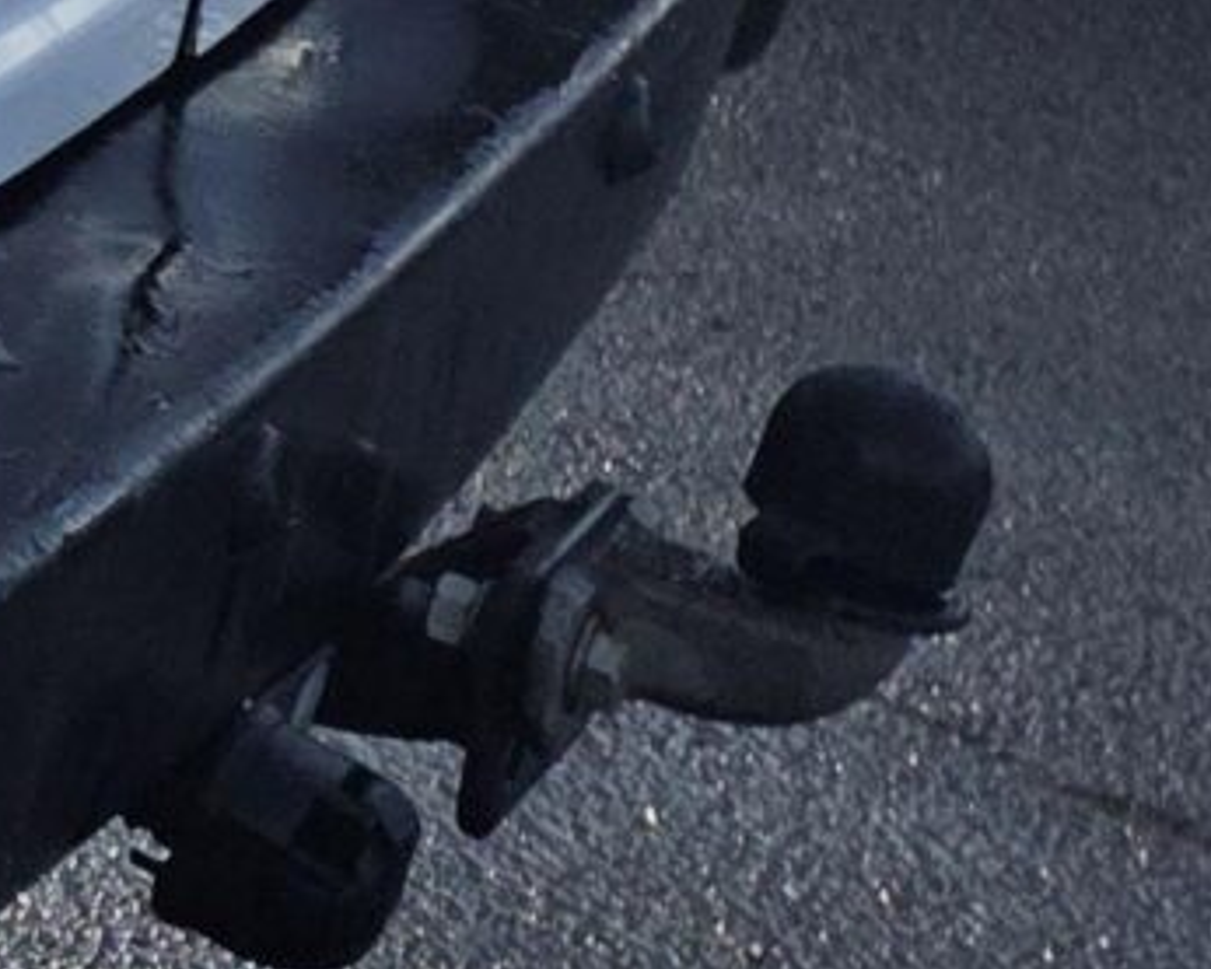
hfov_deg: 8.6
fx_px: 5951
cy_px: -1571
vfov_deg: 8.3
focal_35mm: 166
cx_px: -2905
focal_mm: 6.25
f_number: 1.7
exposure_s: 1/6355
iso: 80
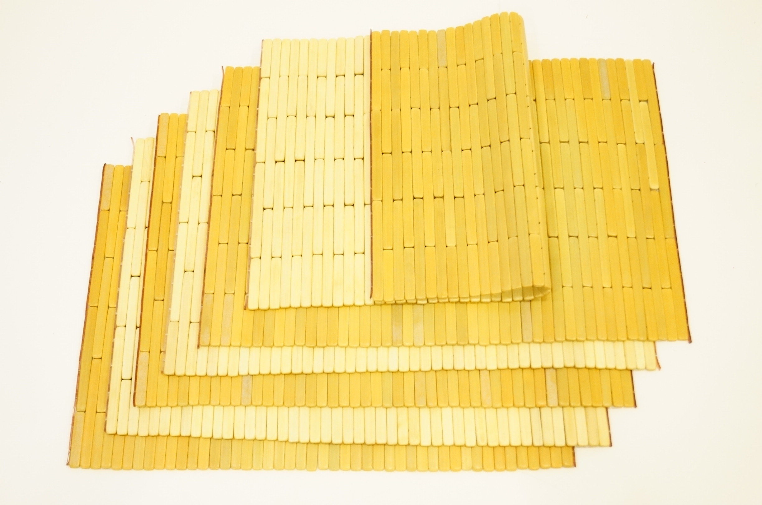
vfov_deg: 34.1
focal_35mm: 39
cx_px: 381
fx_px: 824
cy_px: 252
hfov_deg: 49.6
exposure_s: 1/60
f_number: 4.5
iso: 3200
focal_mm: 26
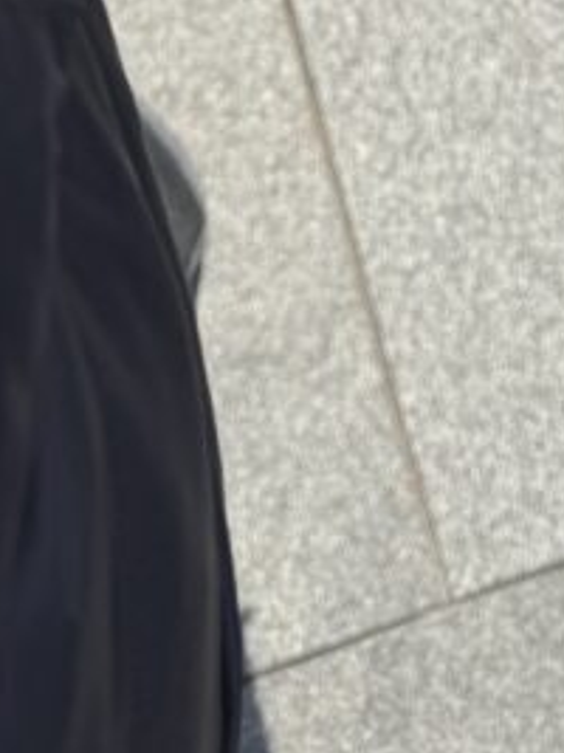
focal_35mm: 92
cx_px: 468
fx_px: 2000
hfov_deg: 15.9
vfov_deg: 18.0
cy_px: -502
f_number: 1.78
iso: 80
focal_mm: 6.76
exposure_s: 1/3413
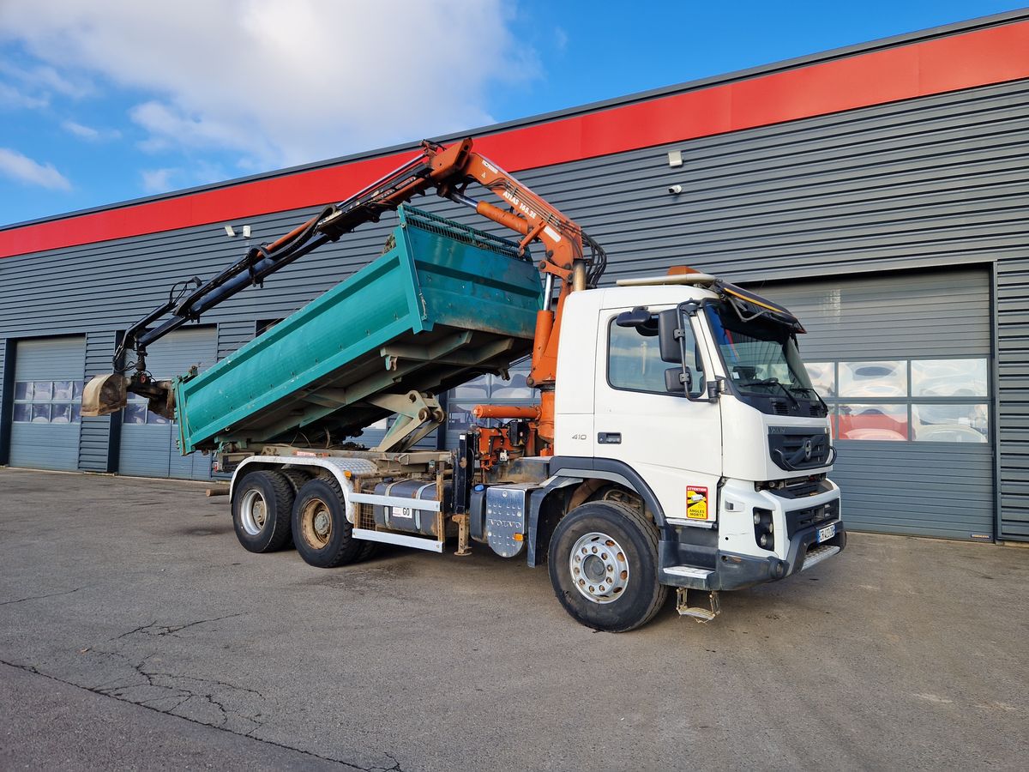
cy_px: 386
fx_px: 684
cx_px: 514
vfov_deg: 58.9
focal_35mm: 23
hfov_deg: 73.9
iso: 50
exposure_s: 1/5618
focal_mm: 5.4
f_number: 1.8
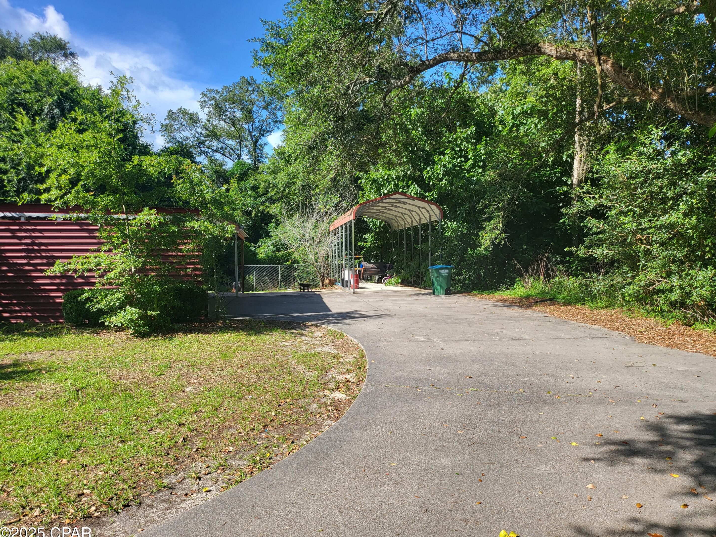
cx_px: 370
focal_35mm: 25
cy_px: 279
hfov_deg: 69.4
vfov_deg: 54.9
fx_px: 517
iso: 40
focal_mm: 5
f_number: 1.8
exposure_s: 1/1132
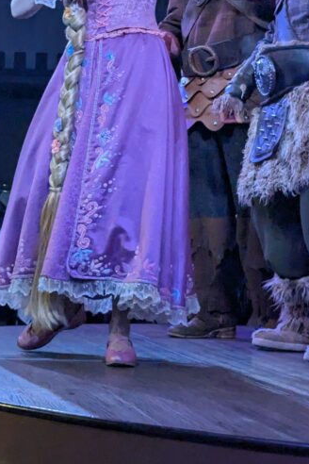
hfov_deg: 13.2
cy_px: 207
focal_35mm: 104
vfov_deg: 19.6
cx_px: 129
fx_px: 1339
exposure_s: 1/400
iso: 707
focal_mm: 6.81
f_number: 1.85
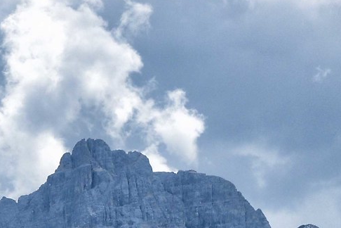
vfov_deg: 4.2
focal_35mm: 326
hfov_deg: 6.3
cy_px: 464
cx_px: 279
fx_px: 3088
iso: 100
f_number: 8
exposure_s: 1/640
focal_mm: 44
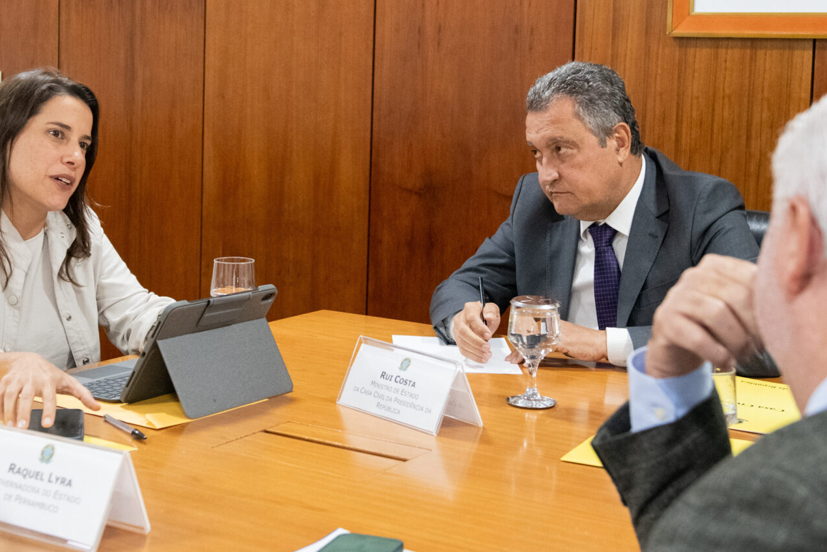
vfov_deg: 29.2
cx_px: 348
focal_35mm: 46
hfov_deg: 42.6
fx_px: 1057
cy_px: 224
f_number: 4
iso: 4000
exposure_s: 1/200
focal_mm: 38
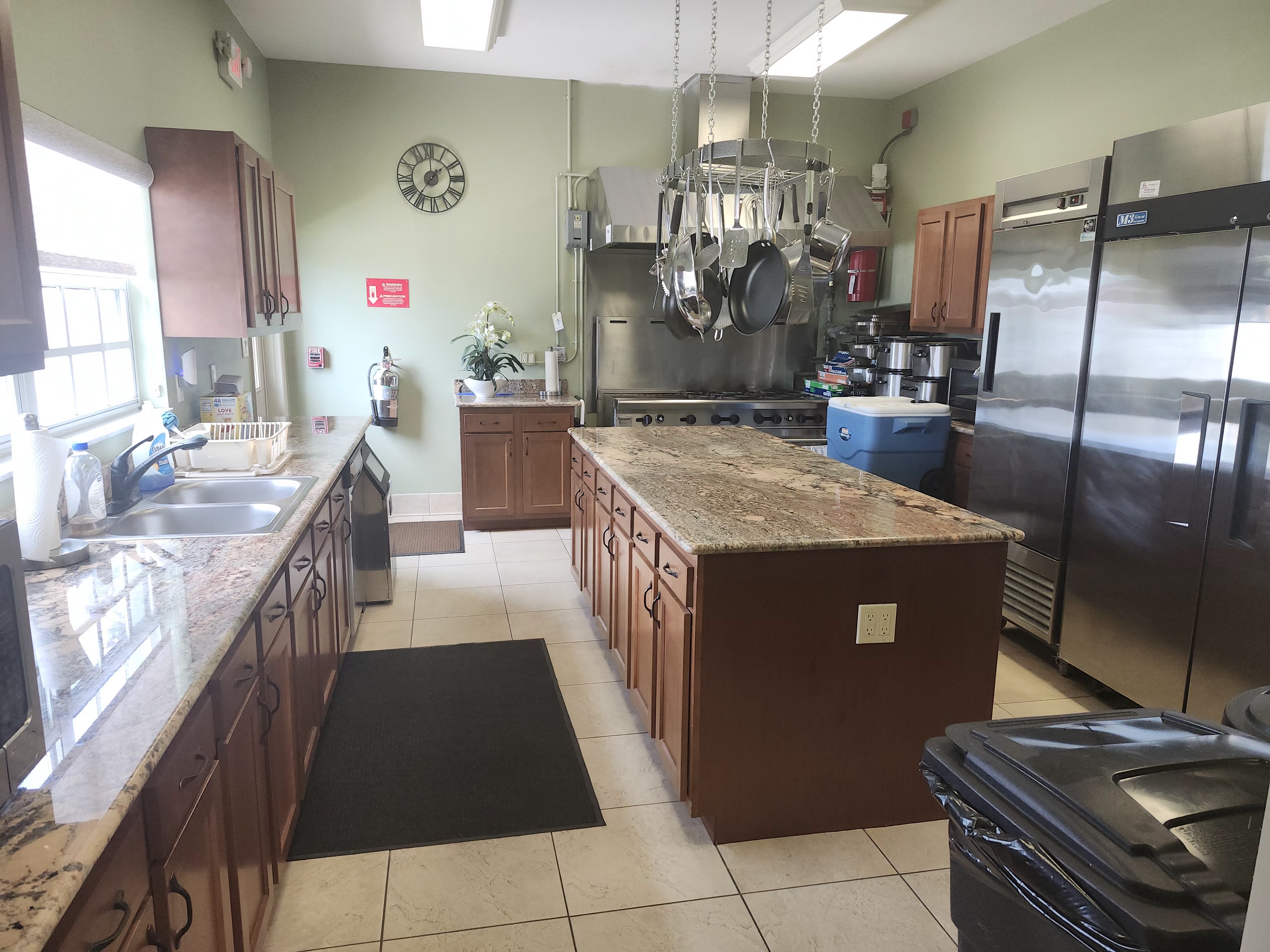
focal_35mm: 23
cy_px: 476
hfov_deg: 73.9
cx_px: 635
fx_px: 844
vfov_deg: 58.9
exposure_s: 1/120
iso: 160
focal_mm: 5.54
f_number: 1.8
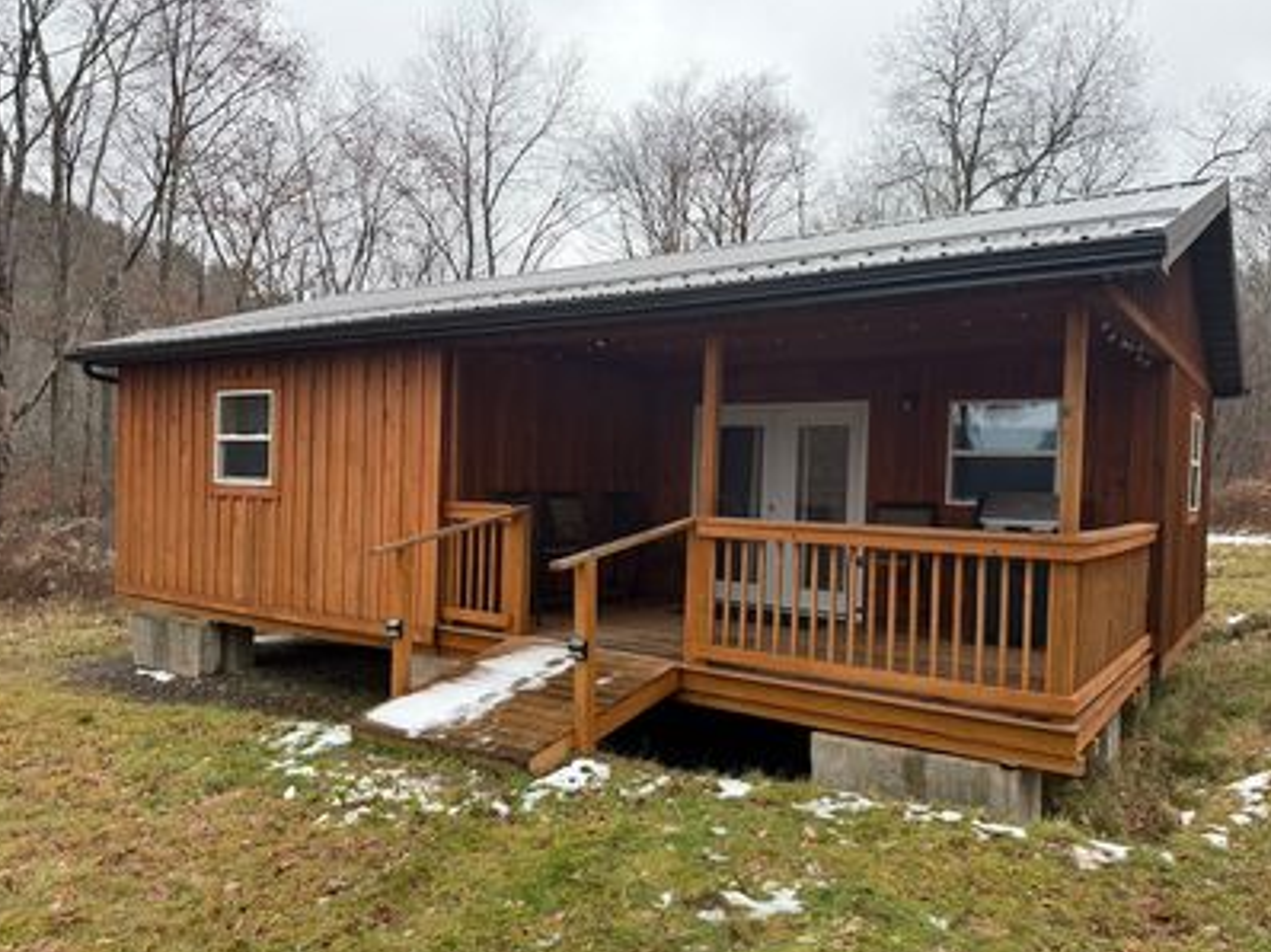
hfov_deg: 67.3
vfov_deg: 53.0
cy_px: 497
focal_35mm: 26
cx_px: 637
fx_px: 954
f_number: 1.78
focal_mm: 6.76
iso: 100
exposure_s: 1/491
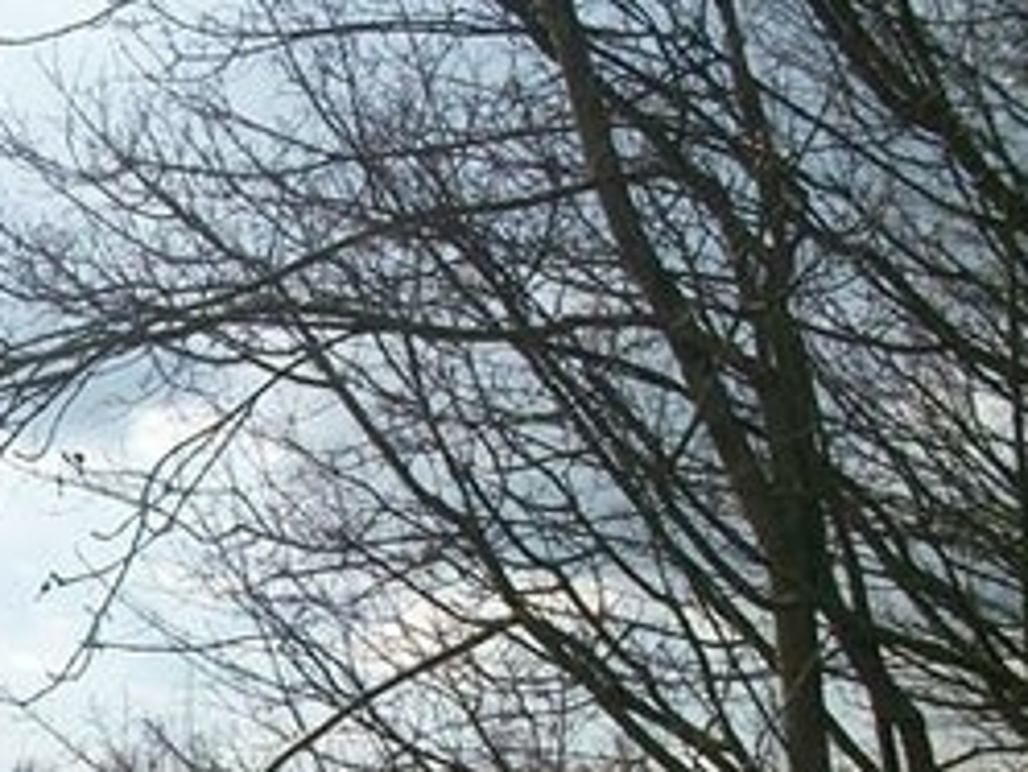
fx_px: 2288
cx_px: -54
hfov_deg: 24.0
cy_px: 768
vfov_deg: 18.7
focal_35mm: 77
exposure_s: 1/160
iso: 80
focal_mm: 5.7
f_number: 8.8
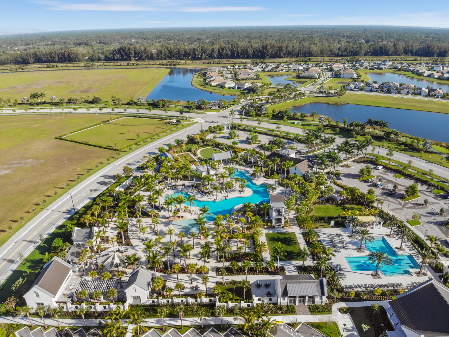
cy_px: 168
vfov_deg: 56.8
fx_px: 311
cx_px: 224
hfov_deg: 71.6
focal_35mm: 24
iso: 105
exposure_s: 1/1200
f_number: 2.8
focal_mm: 4.5
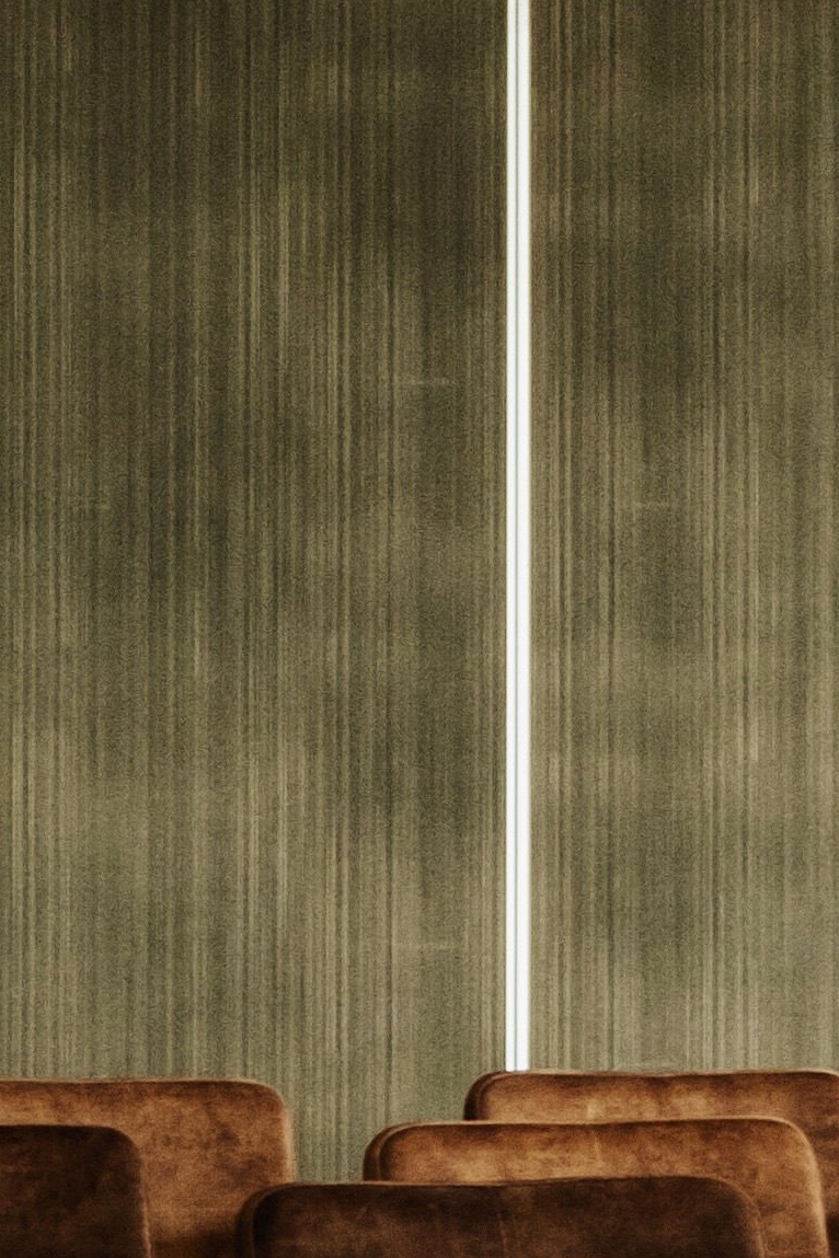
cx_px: 803
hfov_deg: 4.3
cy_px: 33
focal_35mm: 316
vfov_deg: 6.5
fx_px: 11046
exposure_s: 1/4
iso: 200
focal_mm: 31.4
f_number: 13
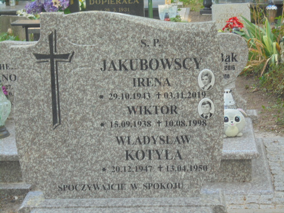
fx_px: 771
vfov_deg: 15.7
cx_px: 142
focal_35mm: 94
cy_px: 106
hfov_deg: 20.9
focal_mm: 16.9
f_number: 4.7
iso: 100
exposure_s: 1/40
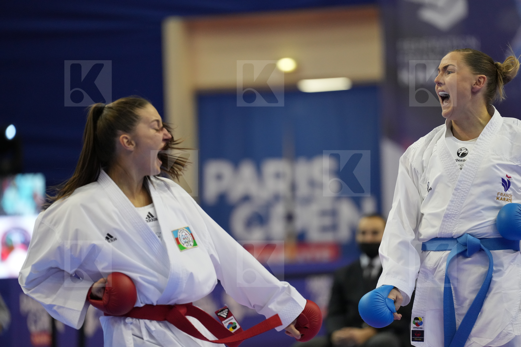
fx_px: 2894
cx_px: 260
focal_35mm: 200
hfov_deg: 10.3
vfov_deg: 6.9
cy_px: 174
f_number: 2.8
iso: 3200
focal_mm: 200
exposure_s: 1/1000
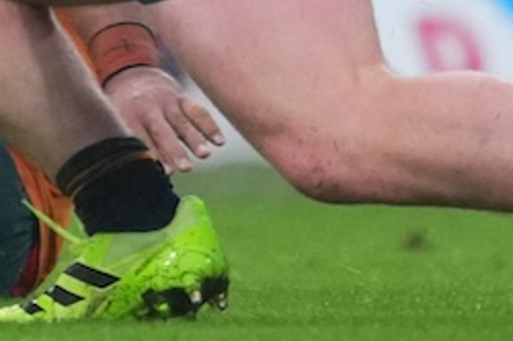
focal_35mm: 4307
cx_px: -337
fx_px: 61295
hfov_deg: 0.5
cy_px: -449
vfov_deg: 0.3
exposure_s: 1/1000
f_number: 4
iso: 3200
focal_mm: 560
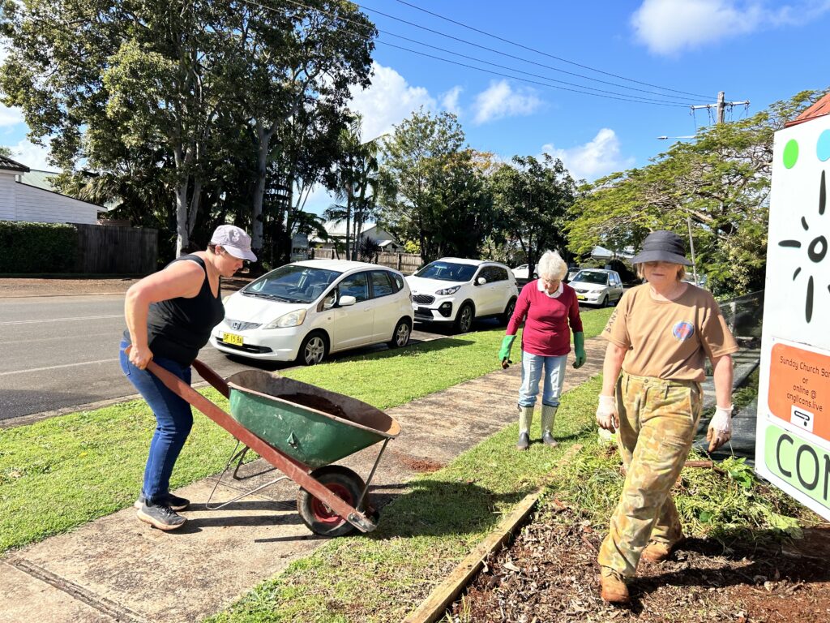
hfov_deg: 67.3
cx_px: 415
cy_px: 312
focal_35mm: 26
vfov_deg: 53.1
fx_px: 623
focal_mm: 5.7
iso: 50
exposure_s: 1/2457
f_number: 1.5
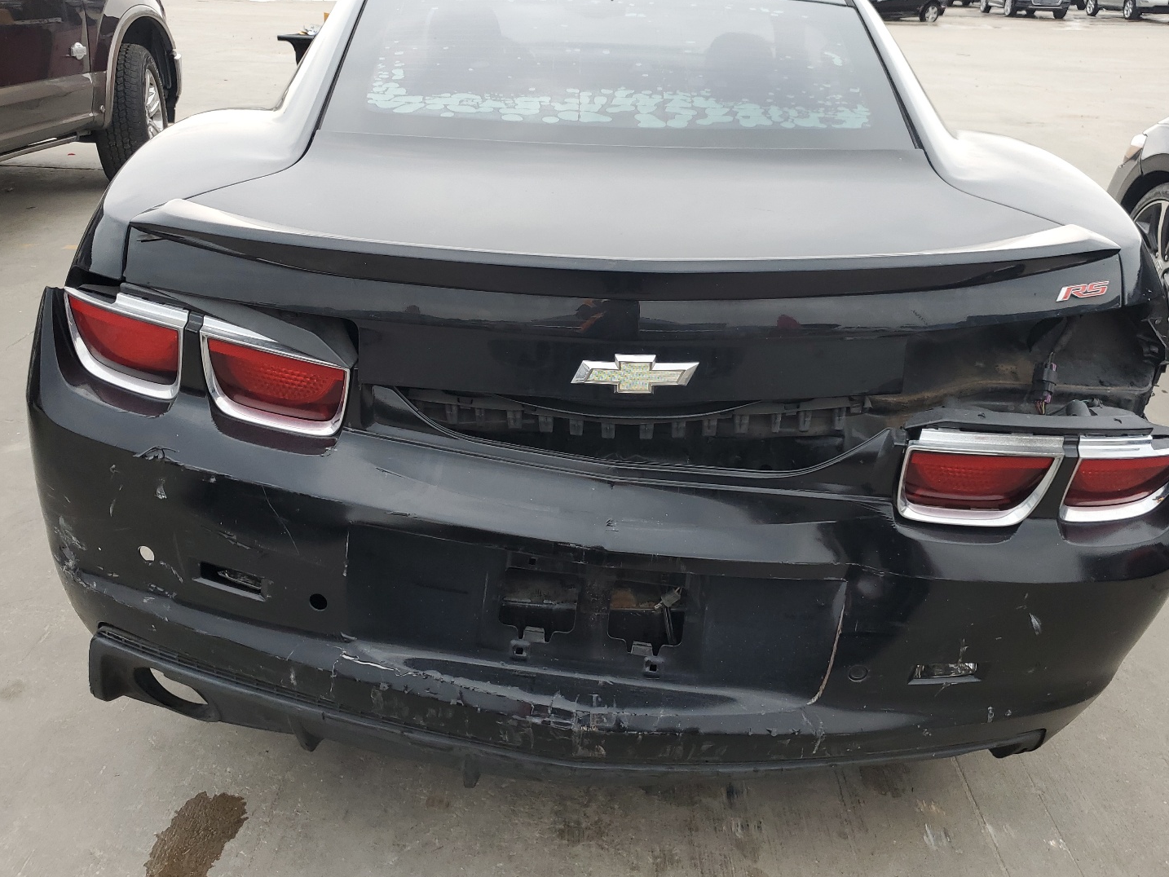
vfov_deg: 48.2
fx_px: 980
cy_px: 407
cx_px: 609
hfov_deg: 61.6
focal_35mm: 29
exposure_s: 1/208
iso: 50
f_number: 1.5
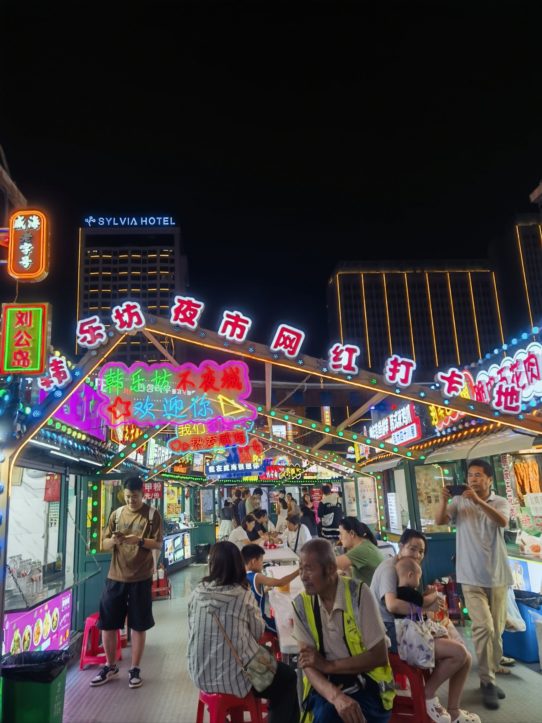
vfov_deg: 65.3
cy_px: 362
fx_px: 564
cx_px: 271
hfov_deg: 51.4
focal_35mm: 27
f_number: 1.9
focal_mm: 6.67
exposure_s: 1/100
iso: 64
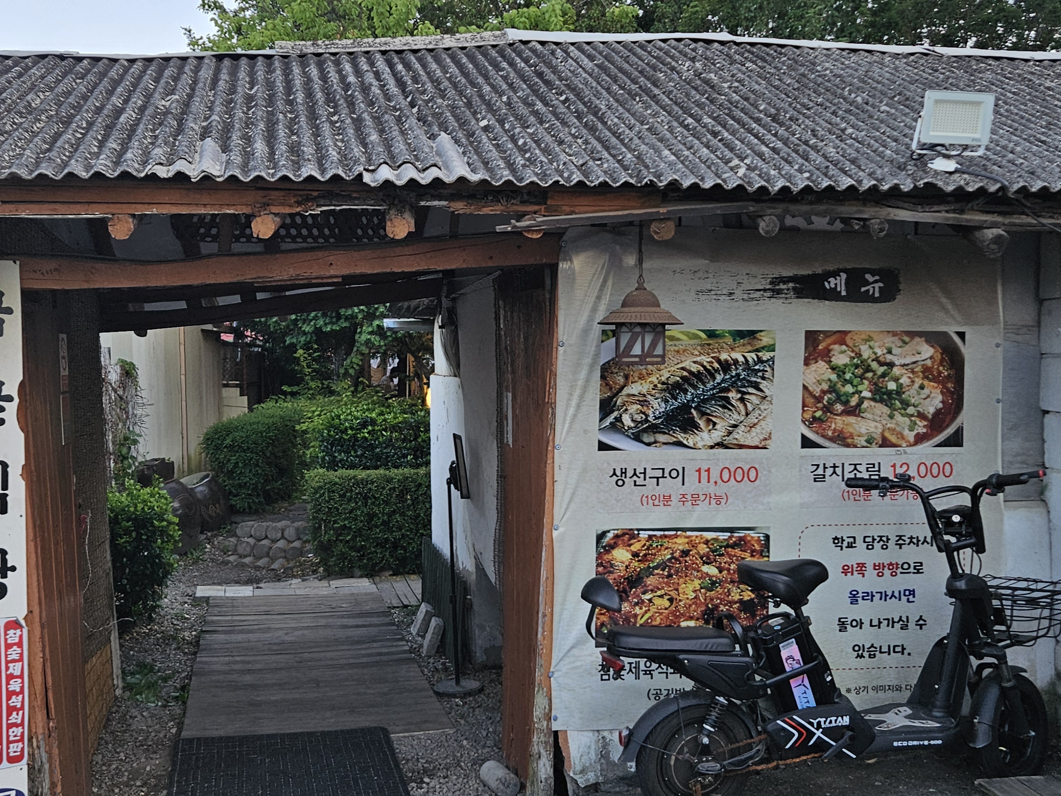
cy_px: 467
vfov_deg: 35.0
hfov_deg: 45.8
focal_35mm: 41
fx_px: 1257
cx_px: 532
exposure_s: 1/180
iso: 40
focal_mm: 5.4
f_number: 1.8
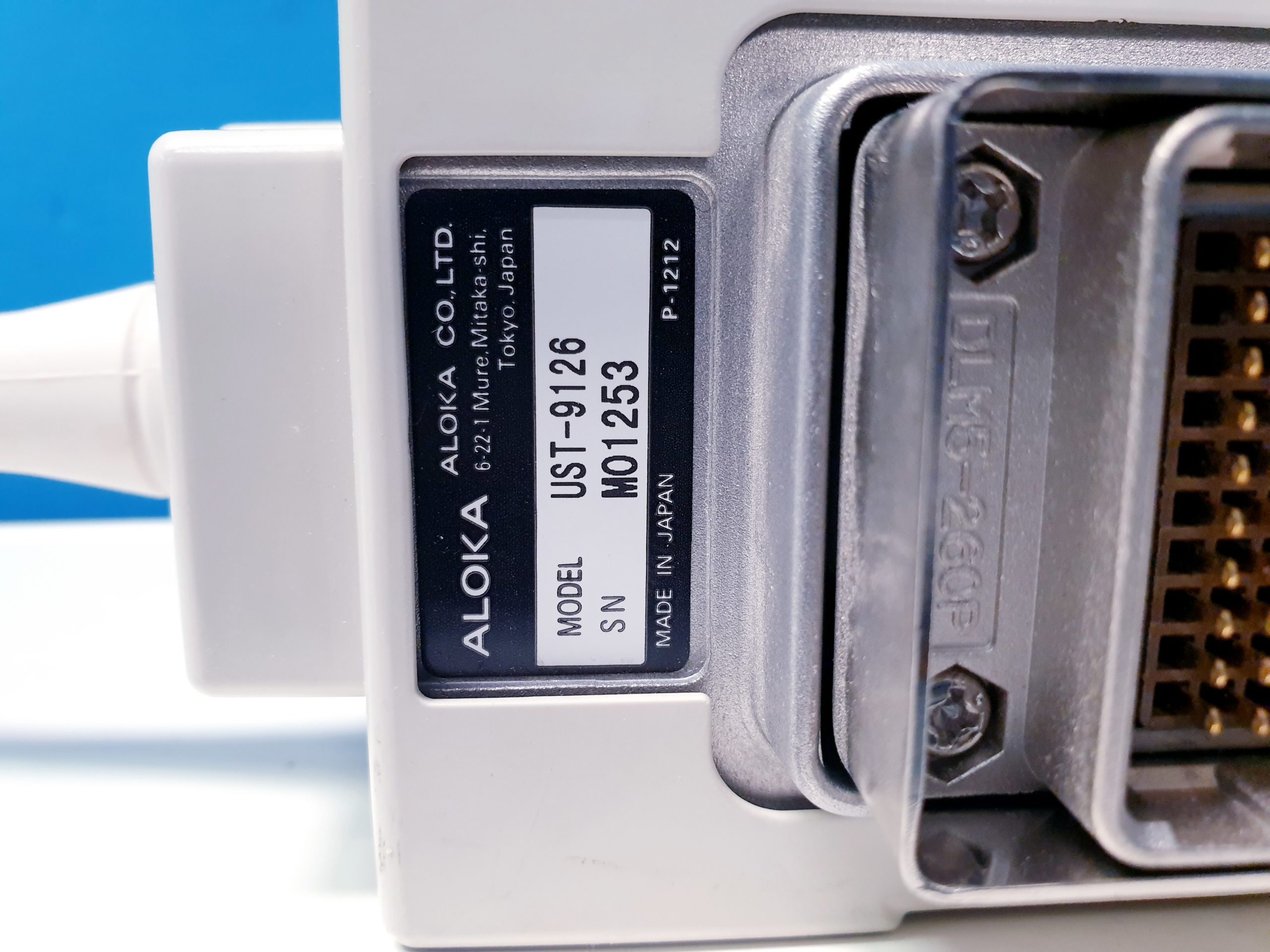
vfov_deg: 53.1
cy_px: 476
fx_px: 954
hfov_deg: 67.3
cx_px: 635
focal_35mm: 26
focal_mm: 4.3
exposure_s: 1/50
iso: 320
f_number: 2.4
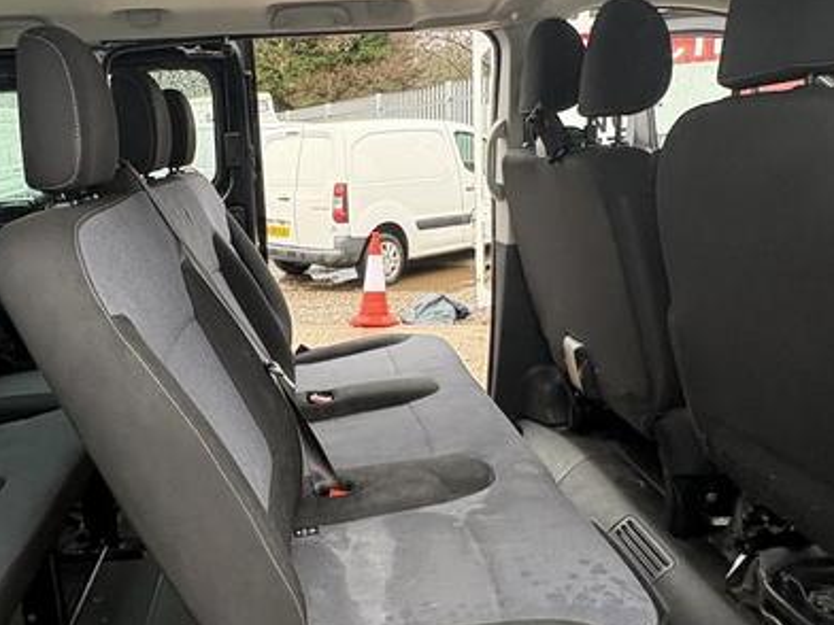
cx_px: 300
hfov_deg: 56.0
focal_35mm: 32
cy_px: 361
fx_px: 771
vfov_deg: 44.0
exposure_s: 1/99
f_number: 2.2
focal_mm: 2.22
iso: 125
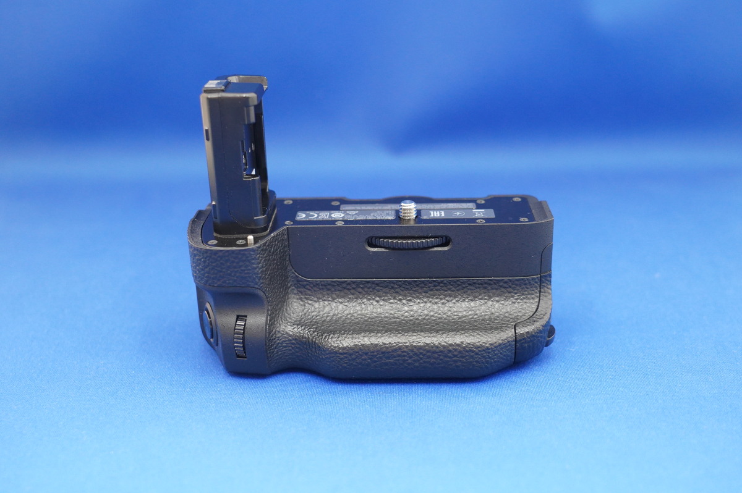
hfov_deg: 45.5
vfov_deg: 31.1
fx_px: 886
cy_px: 246
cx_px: 371
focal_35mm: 43
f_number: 5
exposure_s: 1/125
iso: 4000
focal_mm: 43
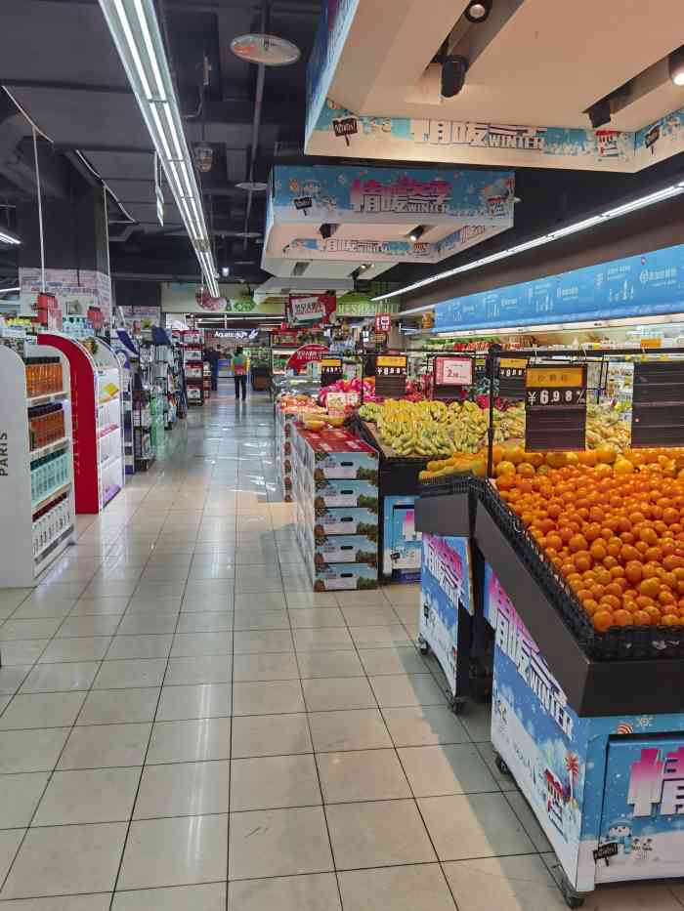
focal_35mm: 27
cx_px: 342
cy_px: 456
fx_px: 711
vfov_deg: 65.3
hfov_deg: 51.4
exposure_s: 1/145
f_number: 1.9
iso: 50
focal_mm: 6.71
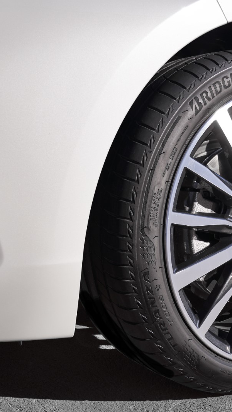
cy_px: 208
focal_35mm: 54
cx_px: 256
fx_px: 590
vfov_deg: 38.5
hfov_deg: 21.1
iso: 200
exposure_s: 1/100
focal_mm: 34
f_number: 11
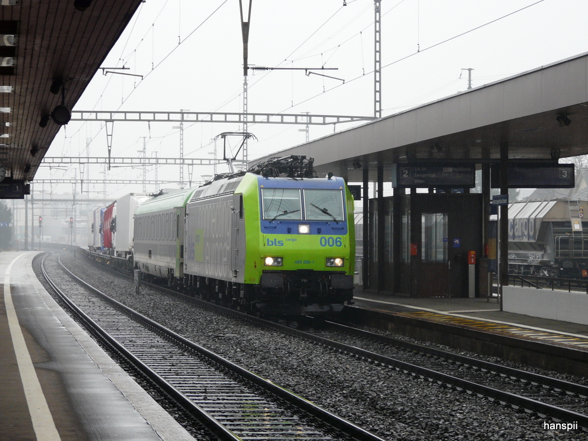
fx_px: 1868
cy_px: 221
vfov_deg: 13.5
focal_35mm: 110
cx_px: 295
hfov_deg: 17.9
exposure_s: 1/125
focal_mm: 18
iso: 100
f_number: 3.6
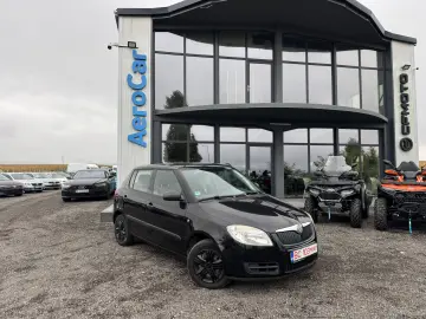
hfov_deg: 71.6
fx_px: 295
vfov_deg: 56.8
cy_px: 160
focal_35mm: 24
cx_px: 213
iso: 80
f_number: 1.78
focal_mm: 6.76
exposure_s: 1/376
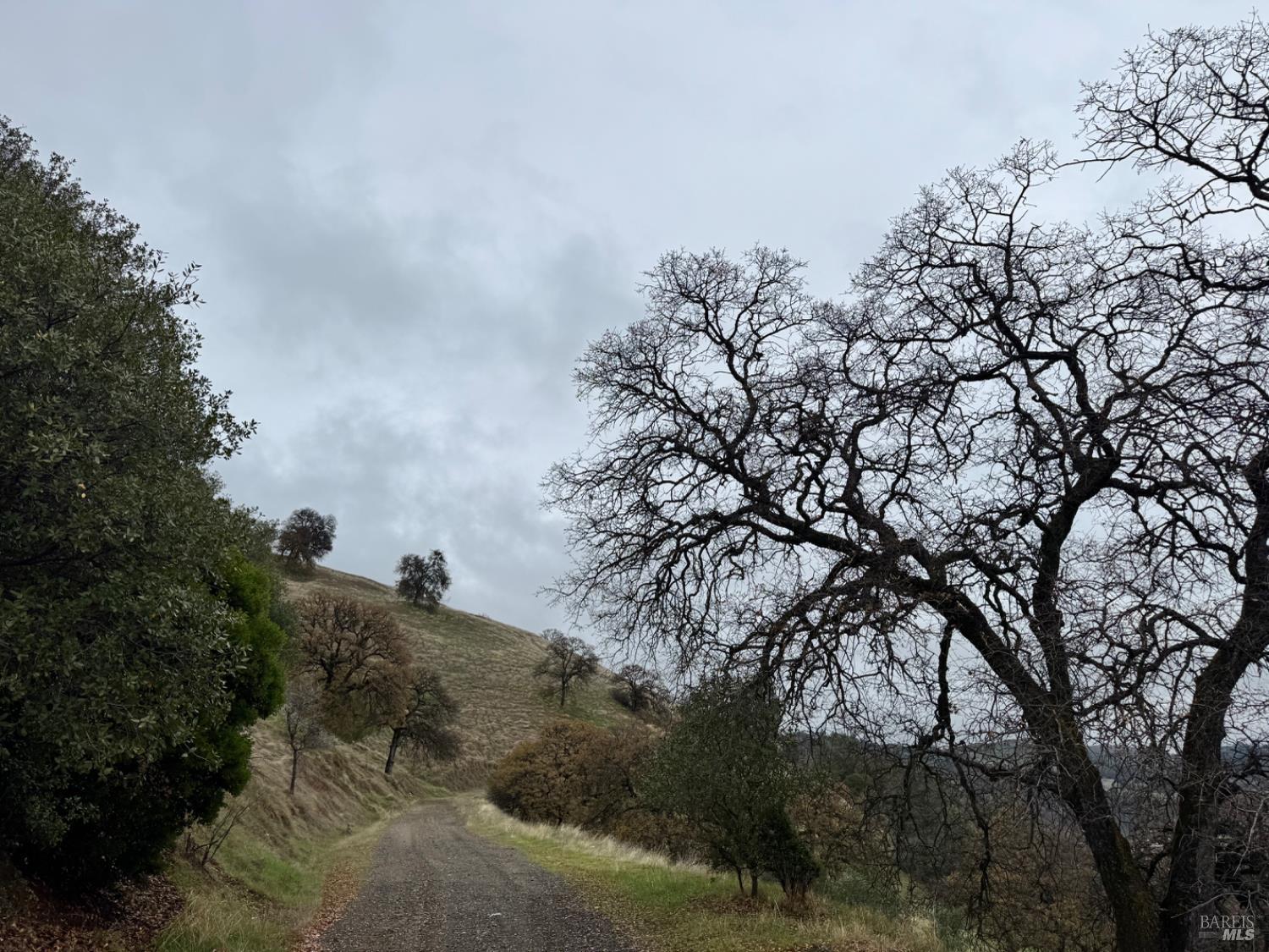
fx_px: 880
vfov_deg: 56.8
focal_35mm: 24
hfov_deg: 71.6
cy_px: 476
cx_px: 634
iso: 80
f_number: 1.78
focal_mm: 6.76
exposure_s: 1/2959
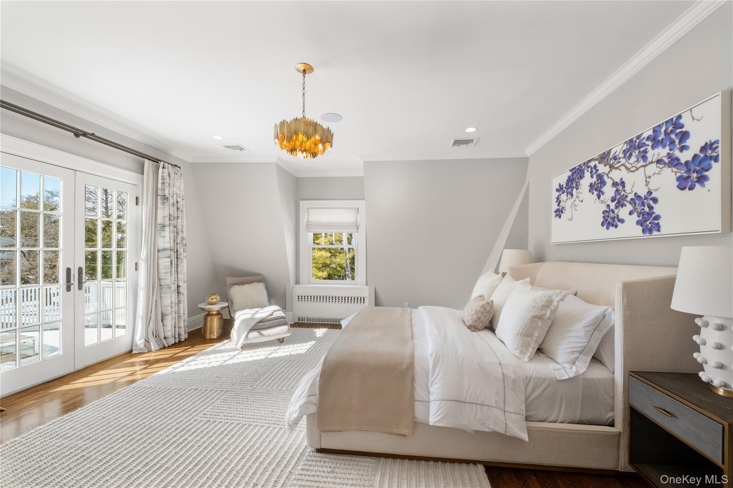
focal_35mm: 15
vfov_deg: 77.3
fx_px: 305
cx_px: 366
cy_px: 244
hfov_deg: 100.4
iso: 320
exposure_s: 1/8
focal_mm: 10
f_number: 8
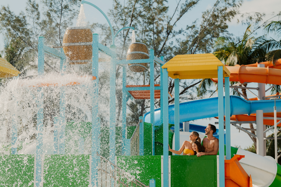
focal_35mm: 70
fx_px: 547
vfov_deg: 19.5
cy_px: 94
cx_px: 140
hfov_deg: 28.8
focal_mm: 70
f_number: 4.5
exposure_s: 1/1250
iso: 400
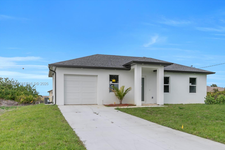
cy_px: 84
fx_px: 213
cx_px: 126
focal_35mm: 34
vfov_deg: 38.8
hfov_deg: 55.6
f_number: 8
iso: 100
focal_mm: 20
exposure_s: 1/250
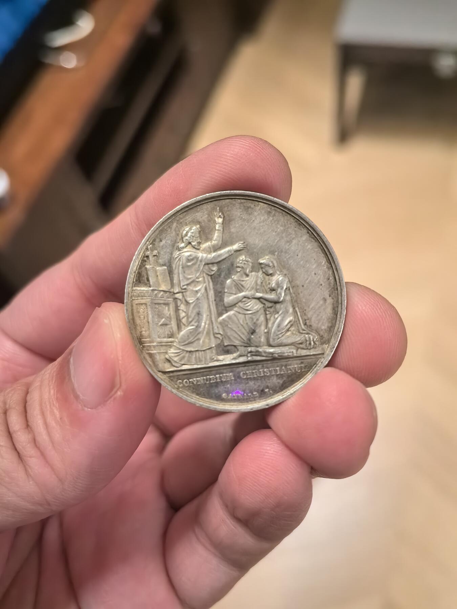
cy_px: 304
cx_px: 228
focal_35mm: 27
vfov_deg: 65.3
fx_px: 475
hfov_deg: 51.4
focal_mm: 5.75
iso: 640
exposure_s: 1/100
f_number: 2
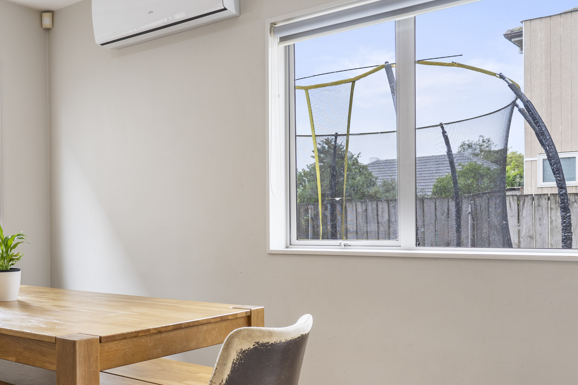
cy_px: 222
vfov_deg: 34.1
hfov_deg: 47.2
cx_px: 125
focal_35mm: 39
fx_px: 626
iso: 640
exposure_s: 1/500
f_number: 6.3
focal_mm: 21
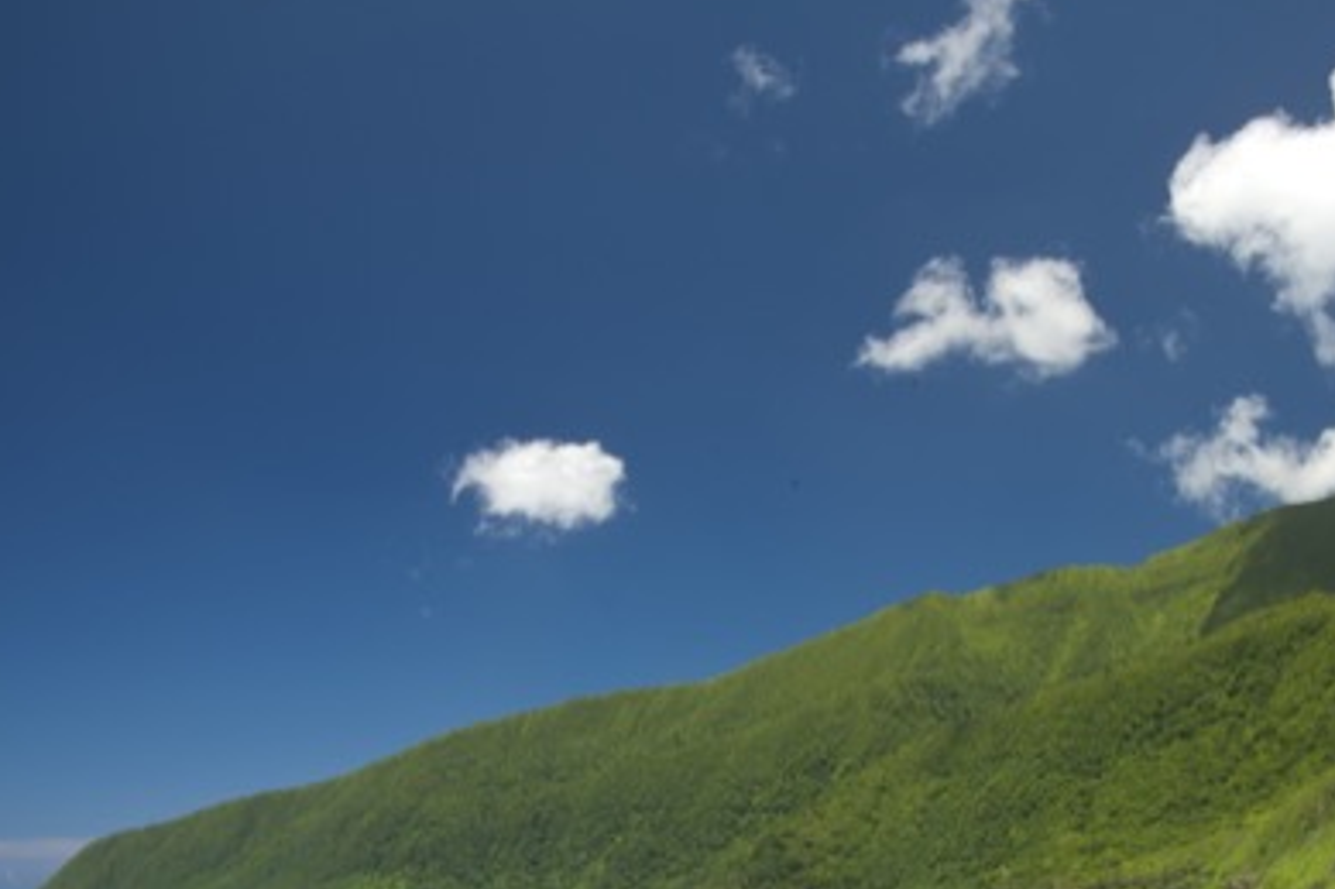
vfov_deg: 35.3
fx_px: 1371
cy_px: 644
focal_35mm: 37
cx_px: 899
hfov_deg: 50.9
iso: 100
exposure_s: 1/13
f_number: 22
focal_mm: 24
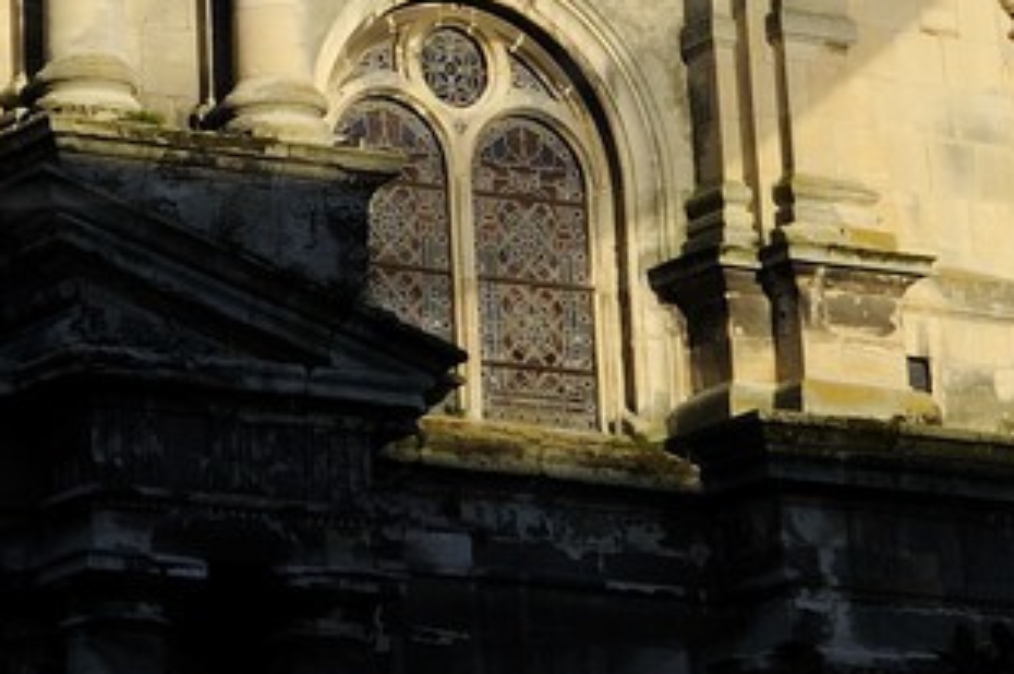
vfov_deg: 6.6
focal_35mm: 196
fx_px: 5515
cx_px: 0
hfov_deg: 10.4
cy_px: -991
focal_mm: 38
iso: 200
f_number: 13
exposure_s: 1/160
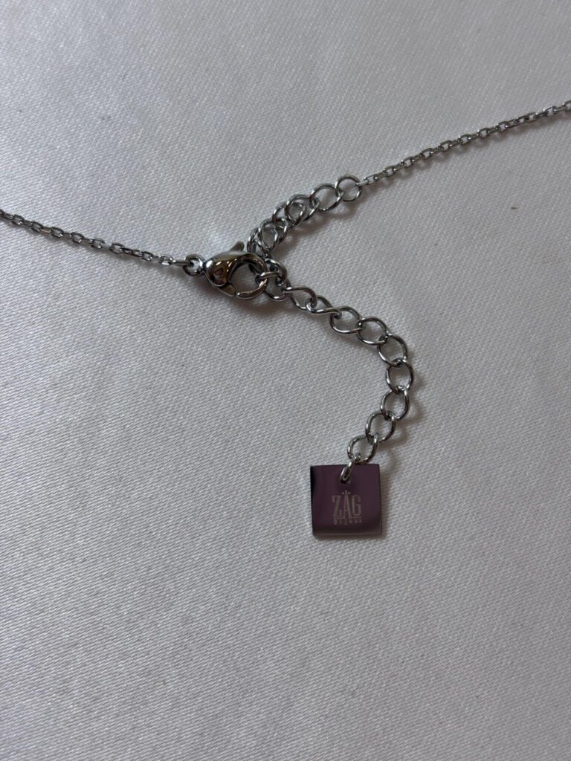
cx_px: 286
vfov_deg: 36.8
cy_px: 380
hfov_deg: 28.0
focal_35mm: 52
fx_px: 1144
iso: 32
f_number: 1.6
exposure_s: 1/212
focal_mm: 5.96
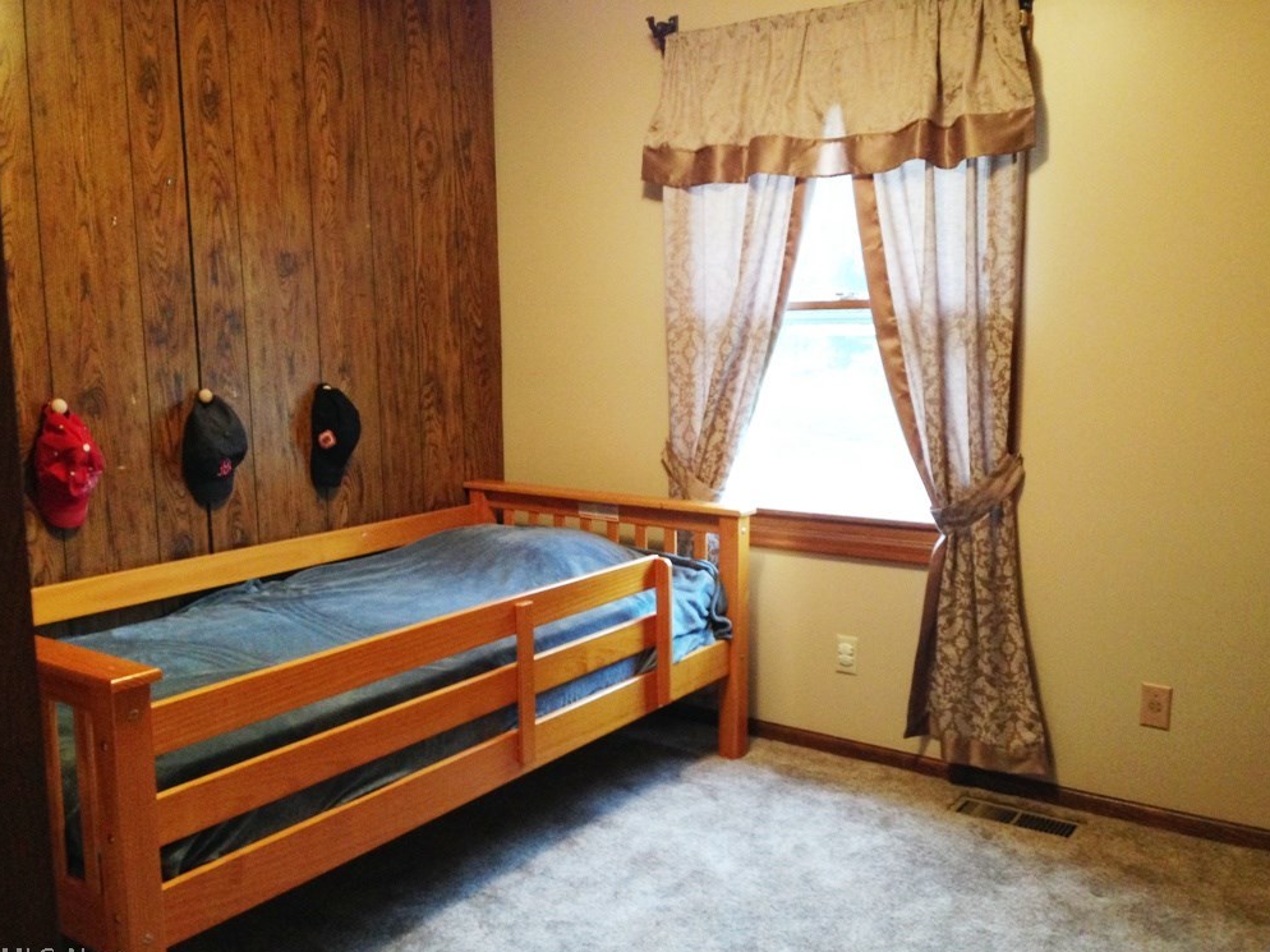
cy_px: 489
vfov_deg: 41.8
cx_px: 648
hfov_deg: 54.0
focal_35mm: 34
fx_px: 1247
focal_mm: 4.12
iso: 250
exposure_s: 1/20
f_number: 2.4
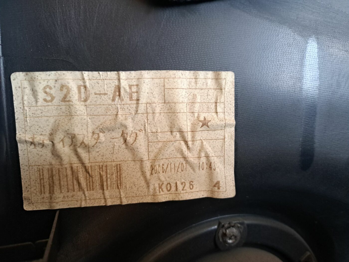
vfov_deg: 56.8
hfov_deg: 71.6
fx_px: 242
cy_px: 131
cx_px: 174
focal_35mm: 24
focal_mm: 5.23
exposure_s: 1/50
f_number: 1.8
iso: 320
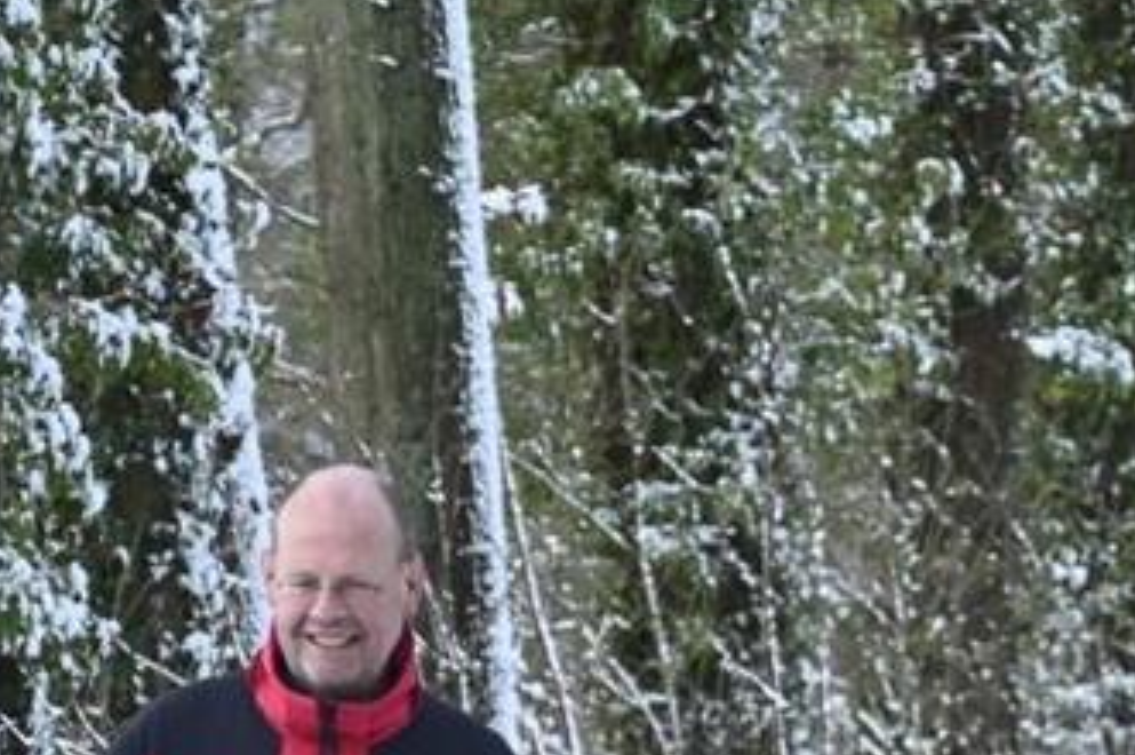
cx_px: 1204
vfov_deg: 3.0
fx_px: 14268
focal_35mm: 453
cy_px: 896
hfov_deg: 4.5
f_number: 5.6
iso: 640
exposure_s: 1/125
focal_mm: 99
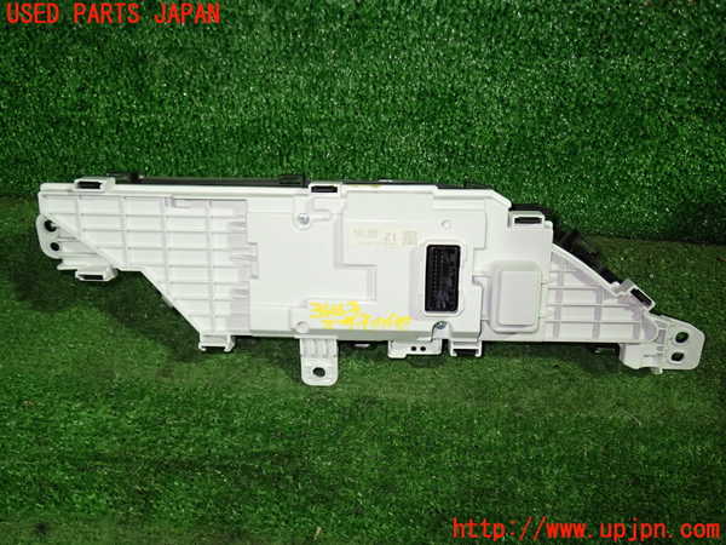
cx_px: 363
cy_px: 272
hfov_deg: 60.0
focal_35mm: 30
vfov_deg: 46.8
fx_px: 629
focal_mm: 5.4
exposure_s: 1/30
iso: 250
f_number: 2.3
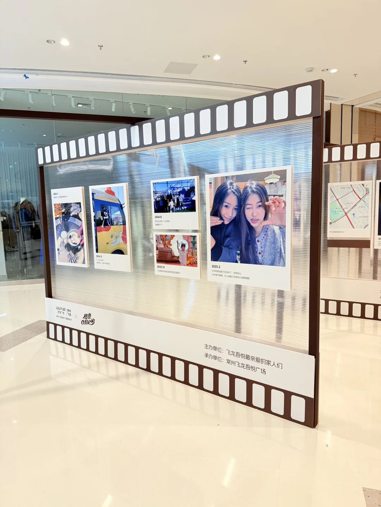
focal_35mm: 24
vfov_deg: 71.6
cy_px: 254
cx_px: 190
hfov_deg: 56.8
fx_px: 352
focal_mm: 6.76
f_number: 1.78
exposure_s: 1/100
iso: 125
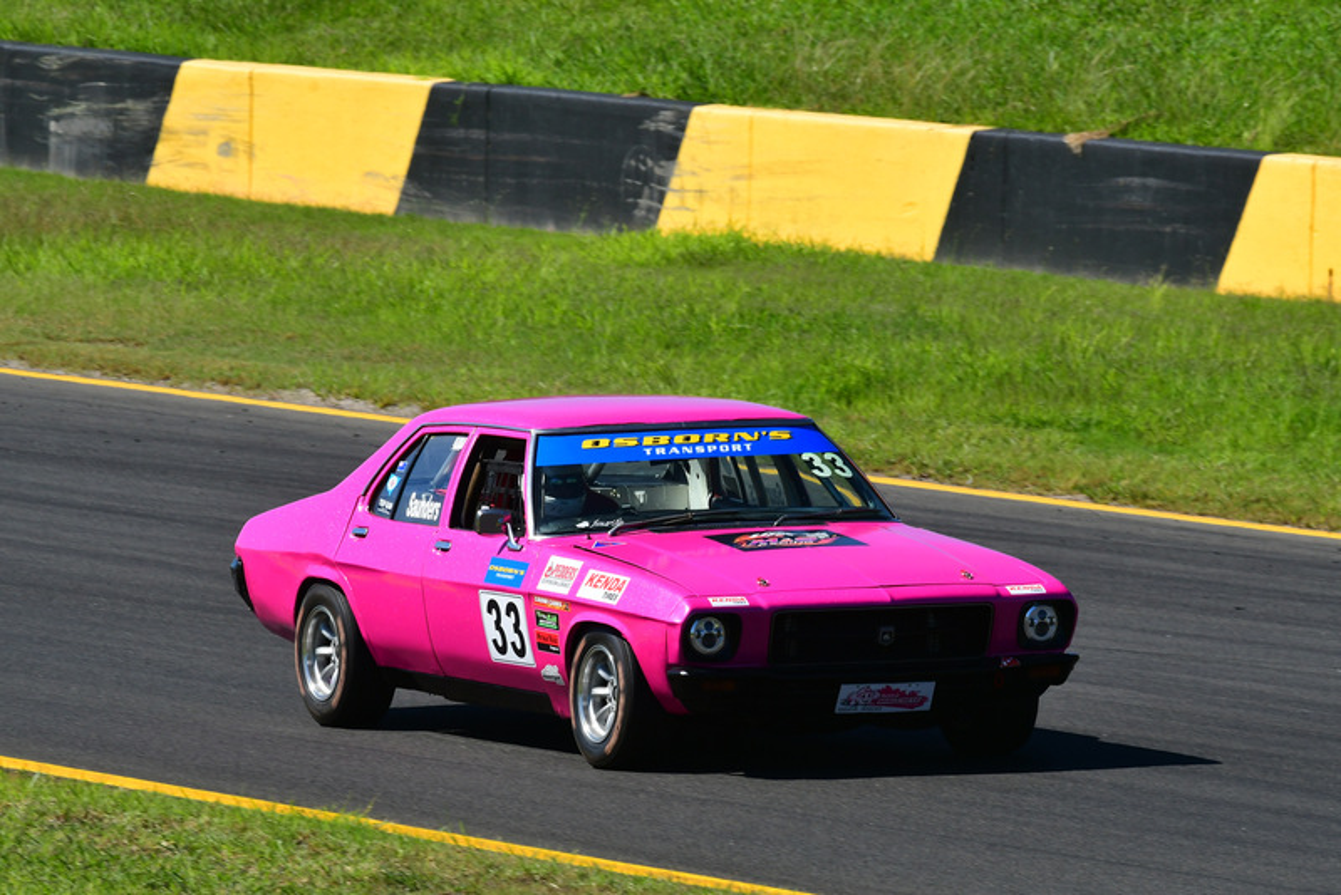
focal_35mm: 570
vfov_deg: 2.4
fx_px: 21239
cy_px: 448
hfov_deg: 3.6
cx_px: 670
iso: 500
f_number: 13
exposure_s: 1/640
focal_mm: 380
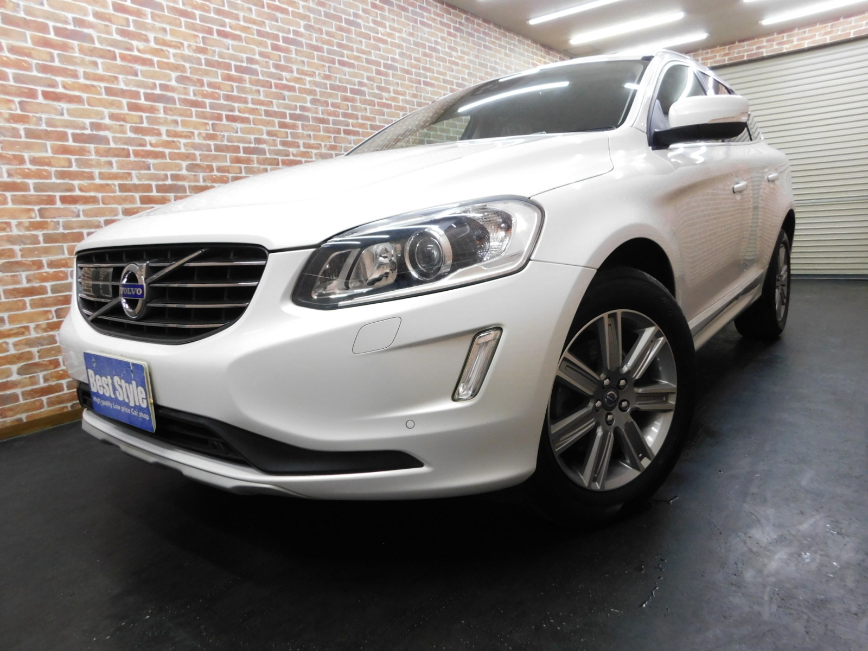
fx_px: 577
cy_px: 326
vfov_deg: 58.9
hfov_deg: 73.9
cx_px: 434
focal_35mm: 23
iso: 280
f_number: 3
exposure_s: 1/30
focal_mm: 4
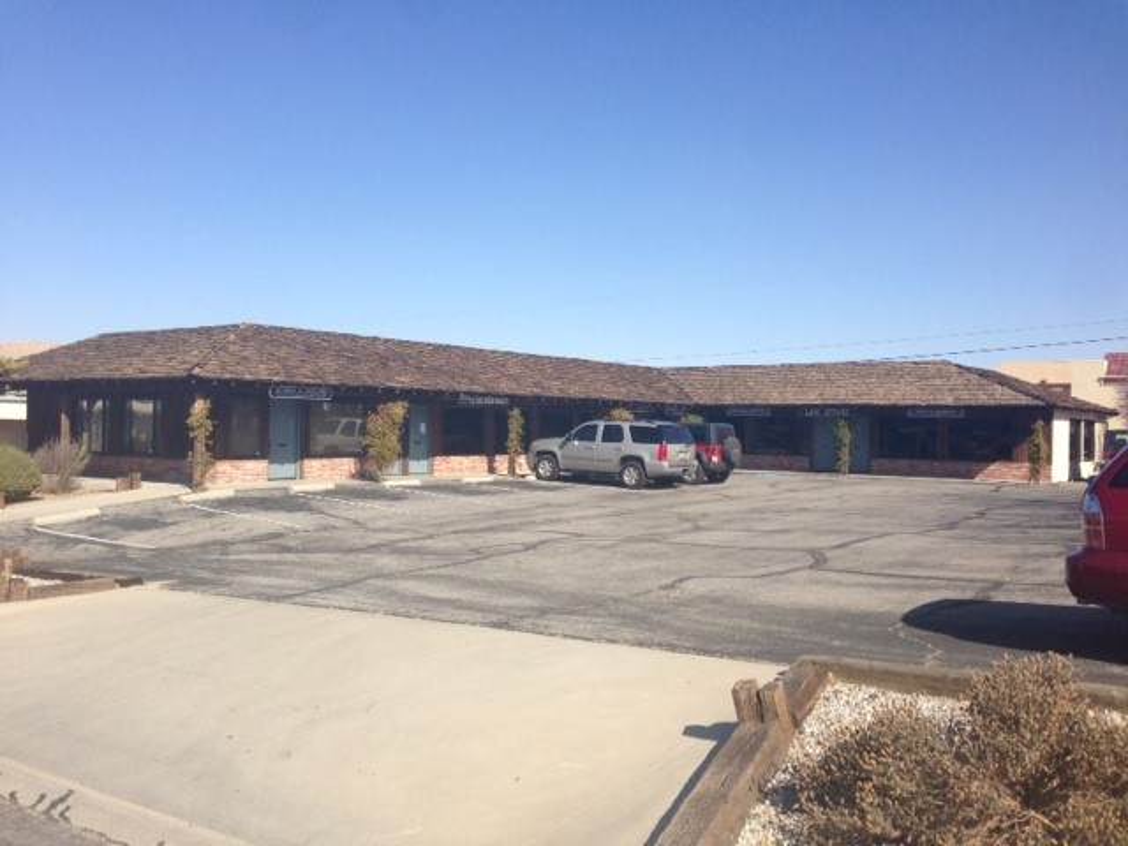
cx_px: 564
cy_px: 423
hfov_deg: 55.4
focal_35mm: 33
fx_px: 1075
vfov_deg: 42.9
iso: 50
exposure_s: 1/1748
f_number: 2.4
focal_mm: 4.13
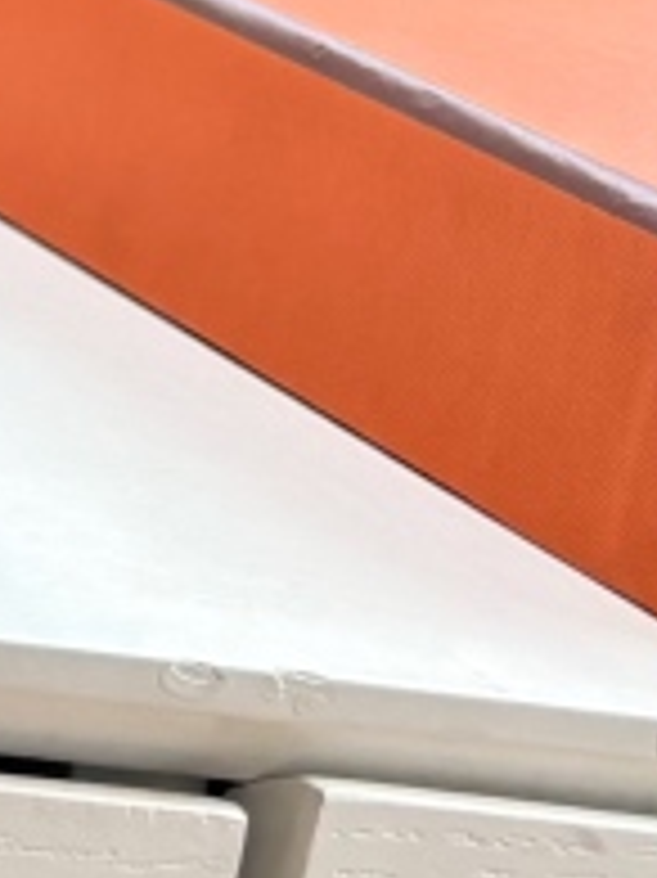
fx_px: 4864
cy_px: -617
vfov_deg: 9.9
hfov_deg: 6.5
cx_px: -1742
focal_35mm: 192
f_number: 1.6
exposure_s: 1/171
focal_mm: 5.96
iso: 50
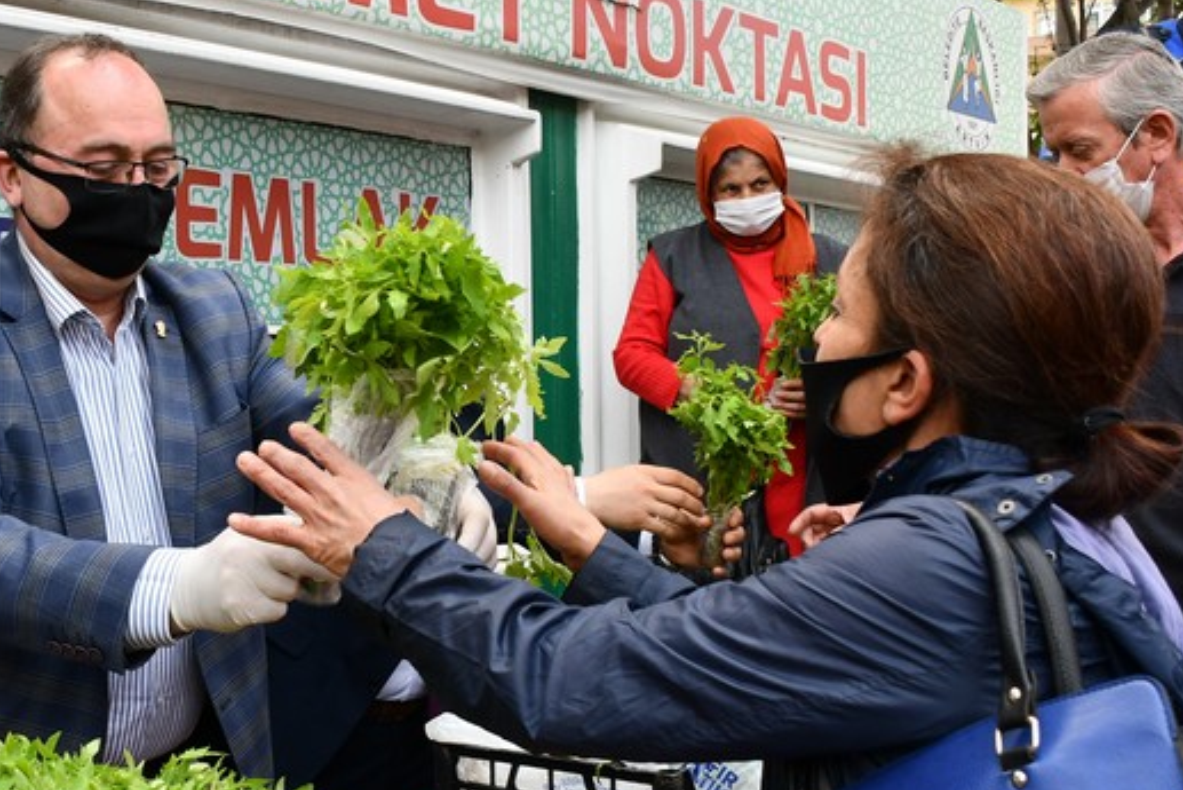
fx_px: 1150
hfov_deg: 54.4
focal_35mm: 35
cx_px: 547
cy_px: 489
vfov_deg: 37.7
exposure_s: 1/250
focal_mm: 18
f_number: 5.6
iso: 280
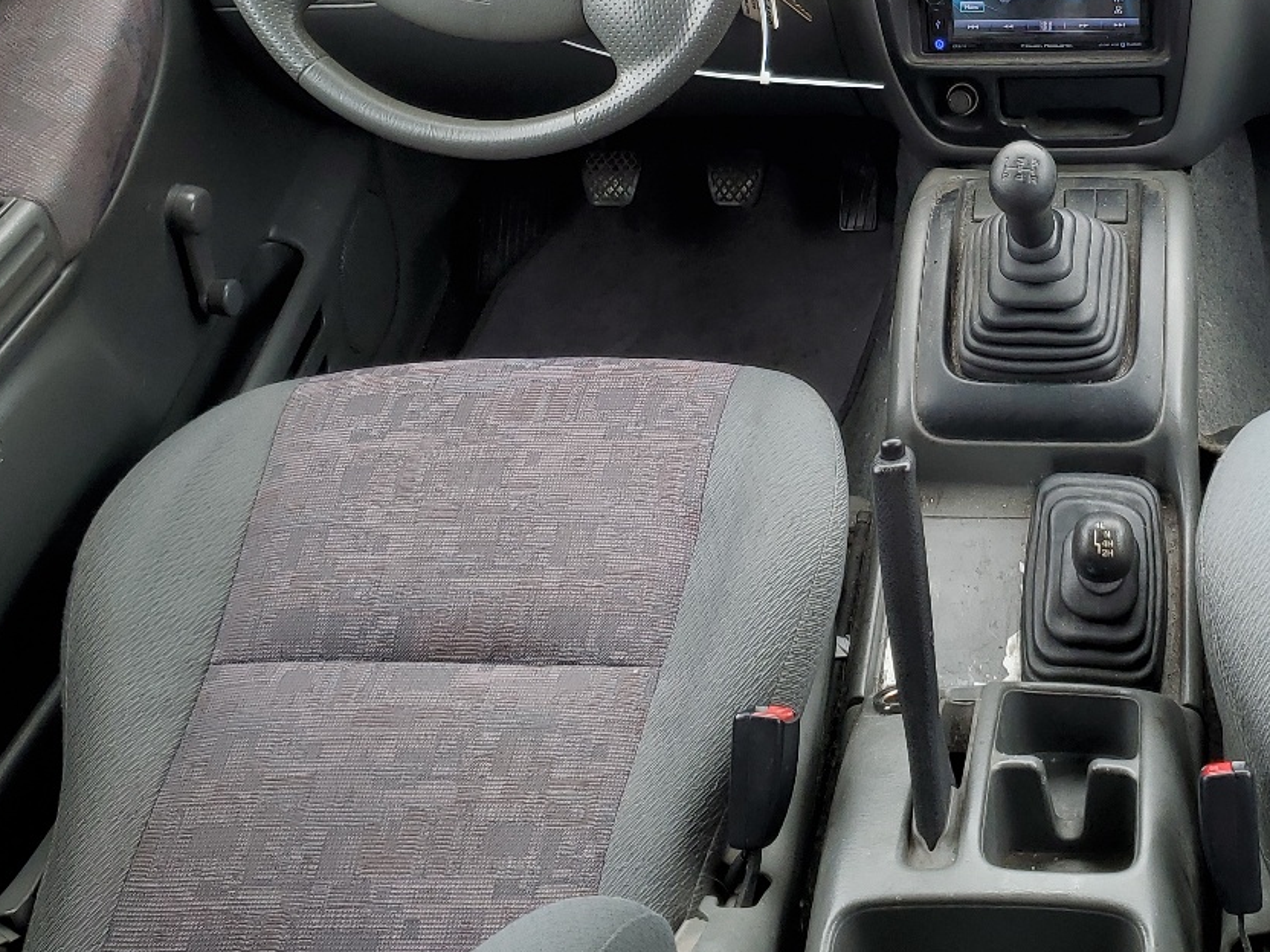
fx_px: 1834
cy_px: 298
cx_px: 1055
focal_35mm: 50
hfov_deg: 36.6
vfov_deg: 28.9
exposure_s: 1/233
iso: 50
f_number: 1.5
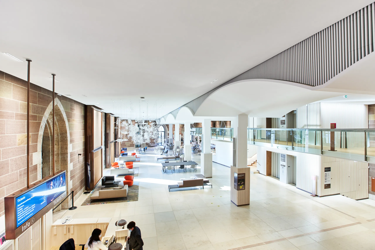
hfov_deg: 96.7
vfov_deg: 73.8
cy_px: 125
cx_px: 188
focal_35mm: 16
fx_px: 167
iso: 800
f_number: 5.6
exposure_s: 1/30
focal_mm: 16
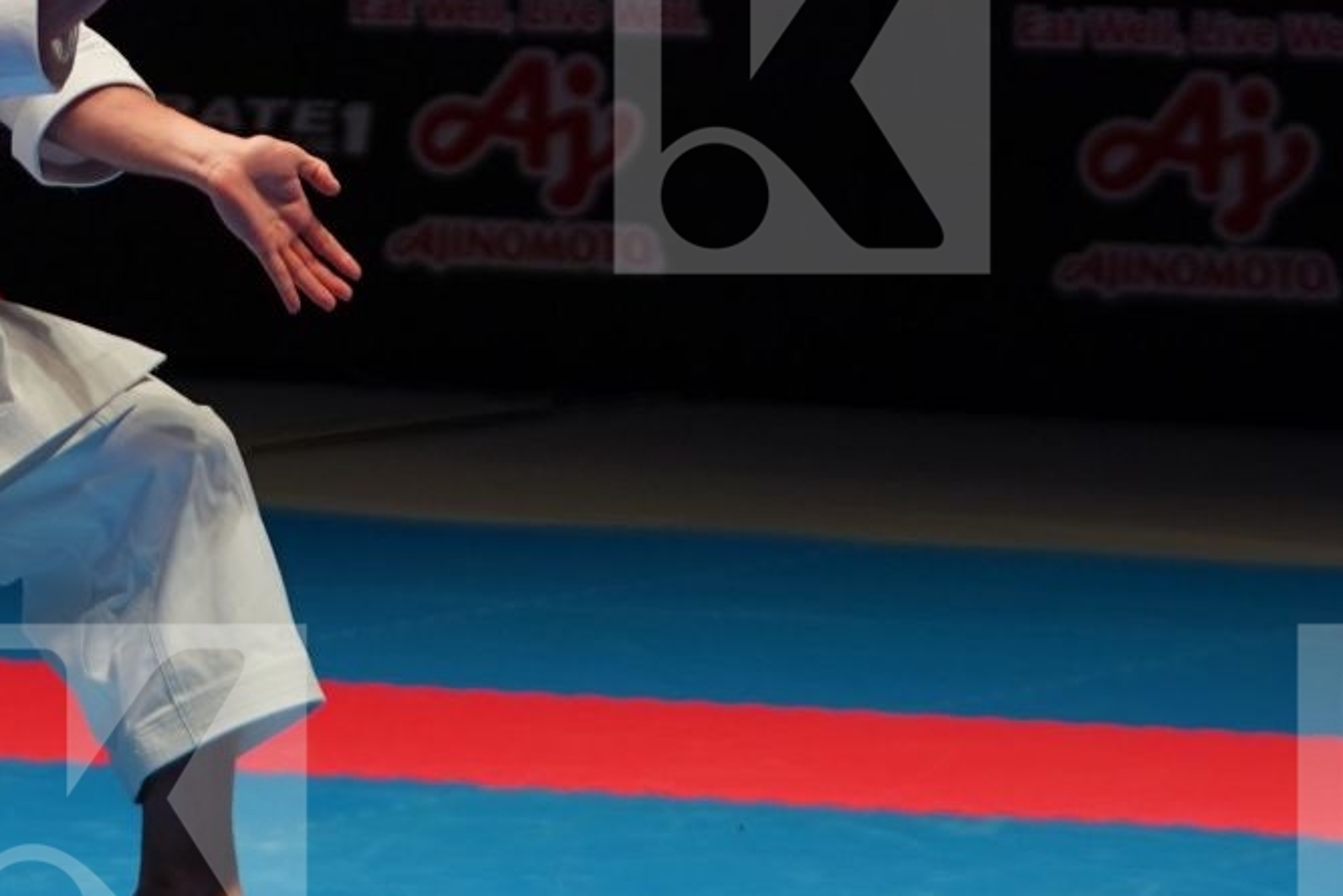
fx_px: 14511
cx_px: 119
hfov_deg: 5.3
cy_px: 91
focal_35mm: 389
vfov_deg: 3.5
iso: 250
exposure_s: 1/200
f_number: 2.8
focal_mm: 96
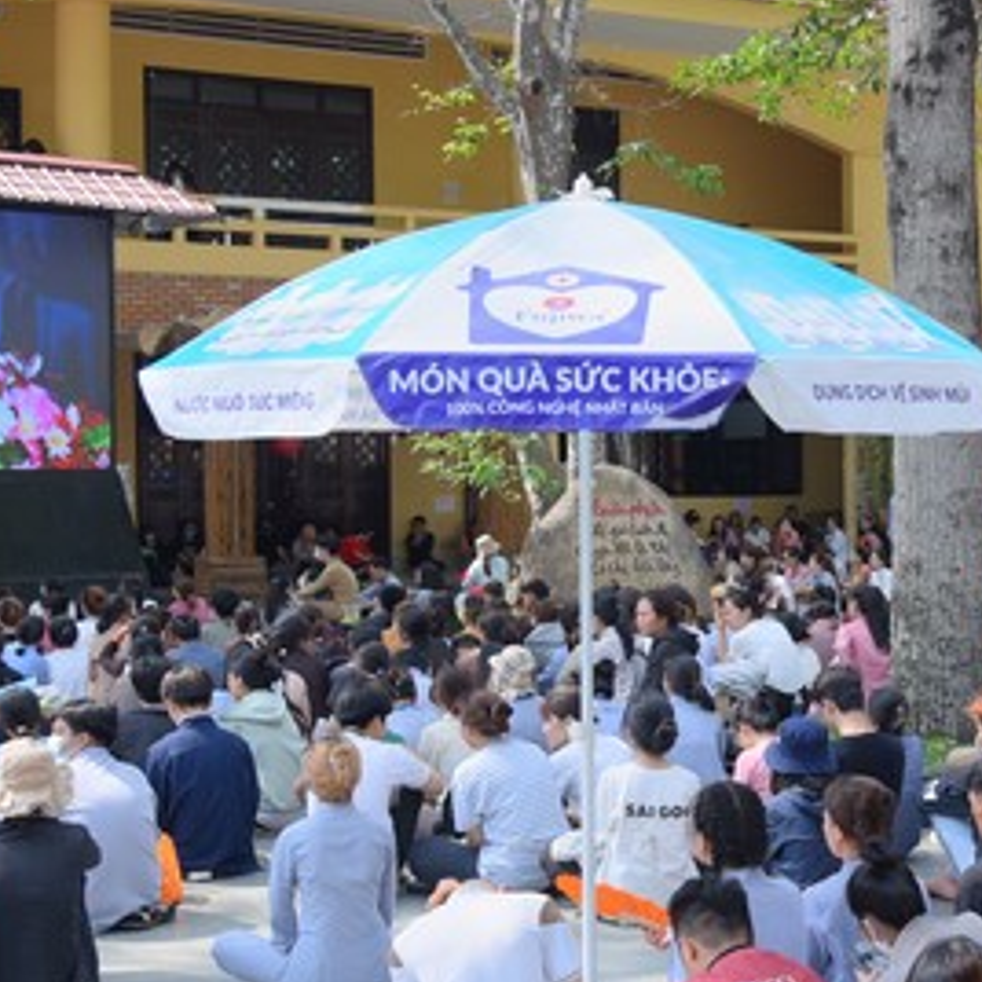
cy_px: 500
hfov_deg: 25.6
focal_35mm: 66
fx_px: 2118
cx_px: 802
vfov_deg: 26.1
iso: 100
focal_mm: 32
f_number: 6.3
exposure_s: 1/200
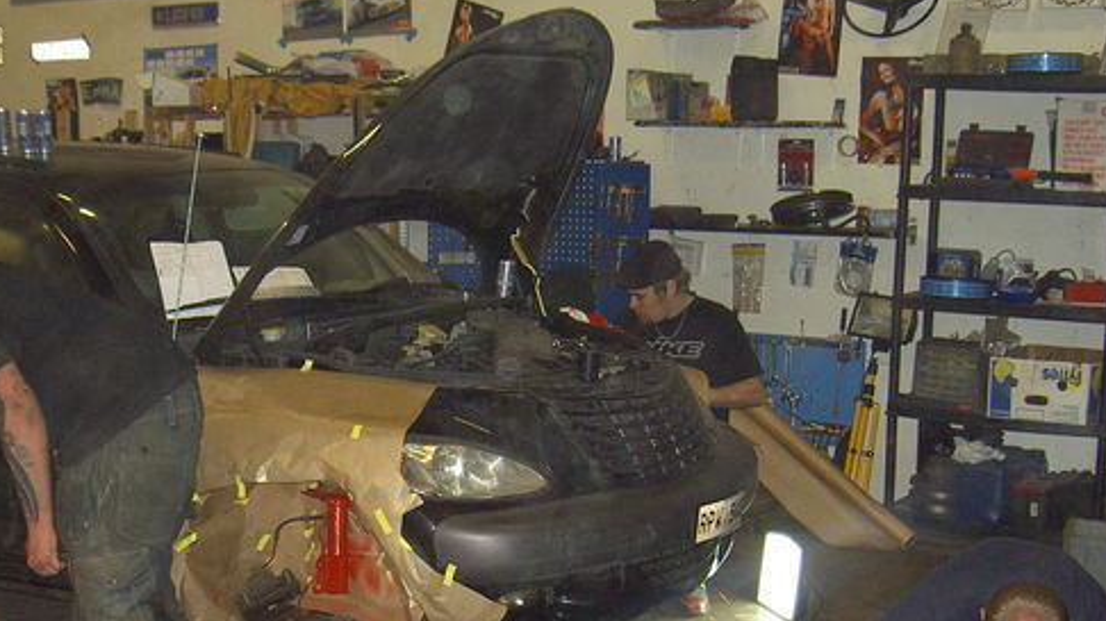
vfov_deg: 21.1
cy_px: 516
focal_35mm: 56
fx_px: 1642
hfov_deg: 36.9
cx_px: 389
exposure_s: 1/125
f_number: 2.8
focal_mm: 8
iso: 200
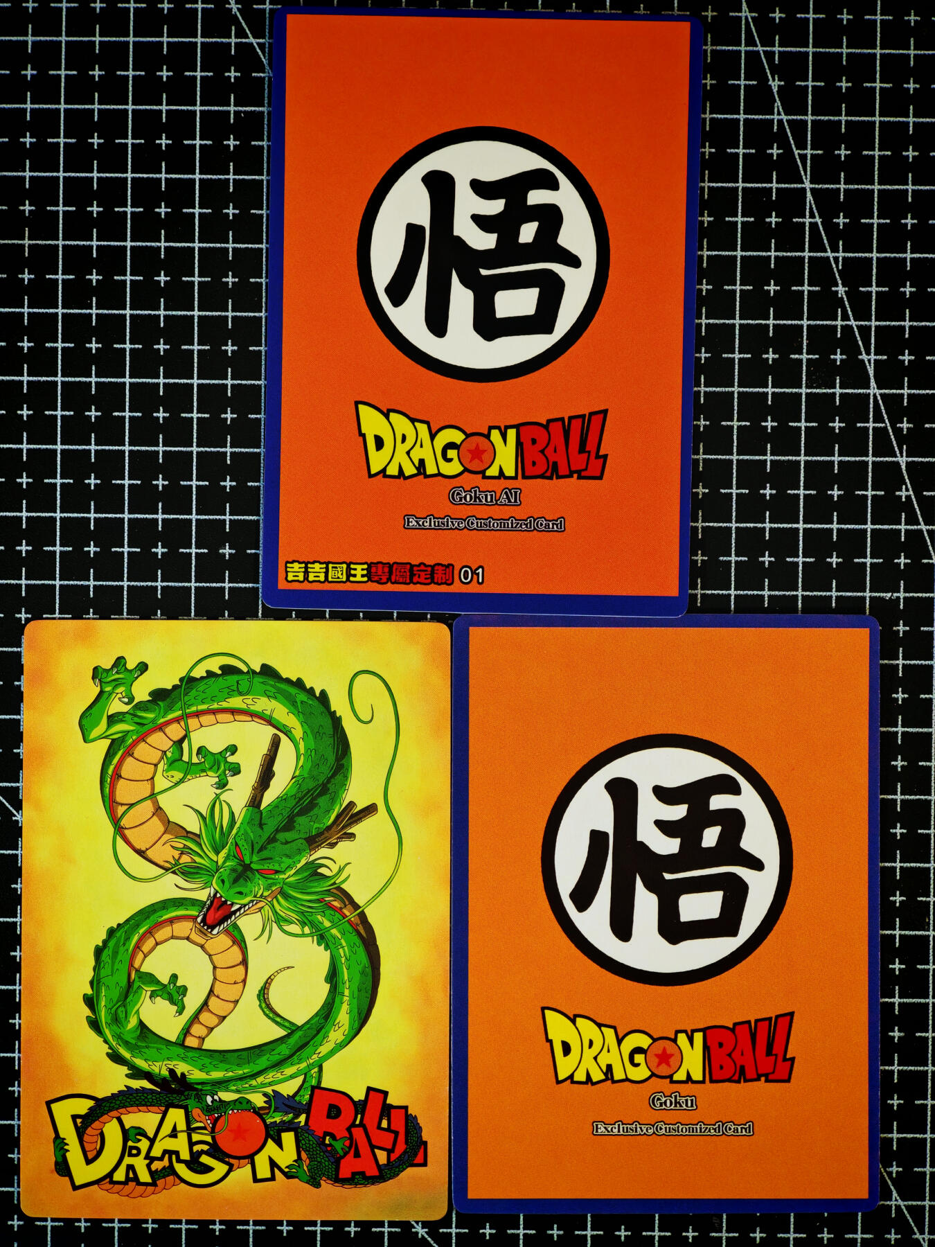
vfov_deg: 27.0
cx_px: 468
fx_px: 2593
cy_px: 624
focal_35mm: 72
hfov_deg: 20.4
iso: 640
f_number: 2.4
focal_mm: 8.67
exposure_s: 1/25
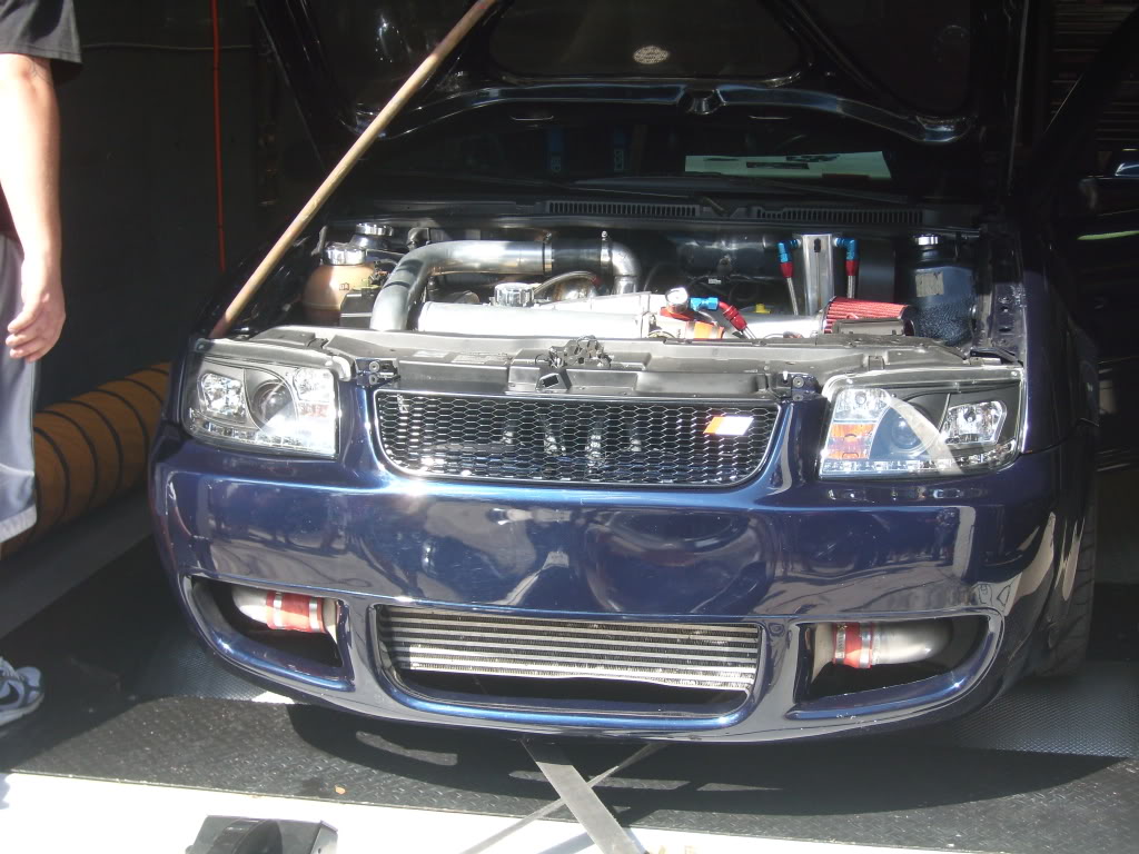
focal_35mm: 53
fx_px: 1744
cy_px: 427
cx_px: 570
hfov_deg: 36.2
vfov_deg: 27.5
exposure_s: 1/239
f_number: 3.4
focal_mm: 8.9
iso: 50
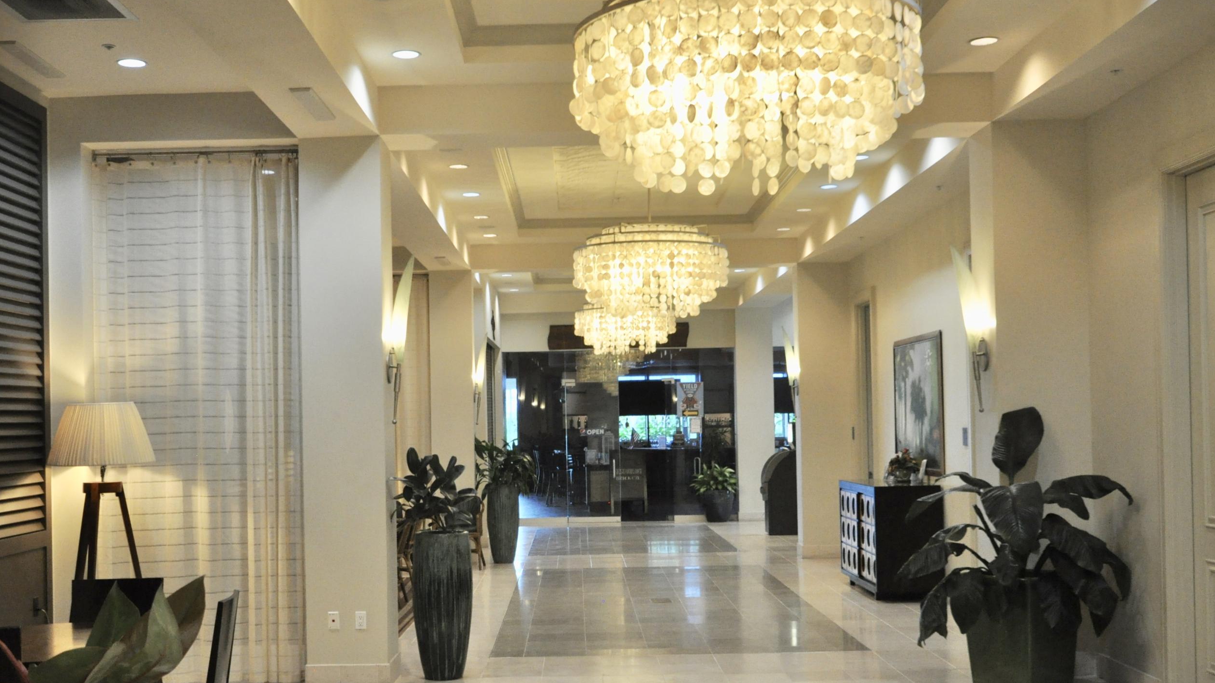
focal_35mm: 45
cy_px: 424
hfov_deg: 45.4
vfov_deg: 26.4
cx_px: 539
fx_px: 1450
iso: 1250
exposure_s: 1/60
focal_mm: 24
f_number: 4.5
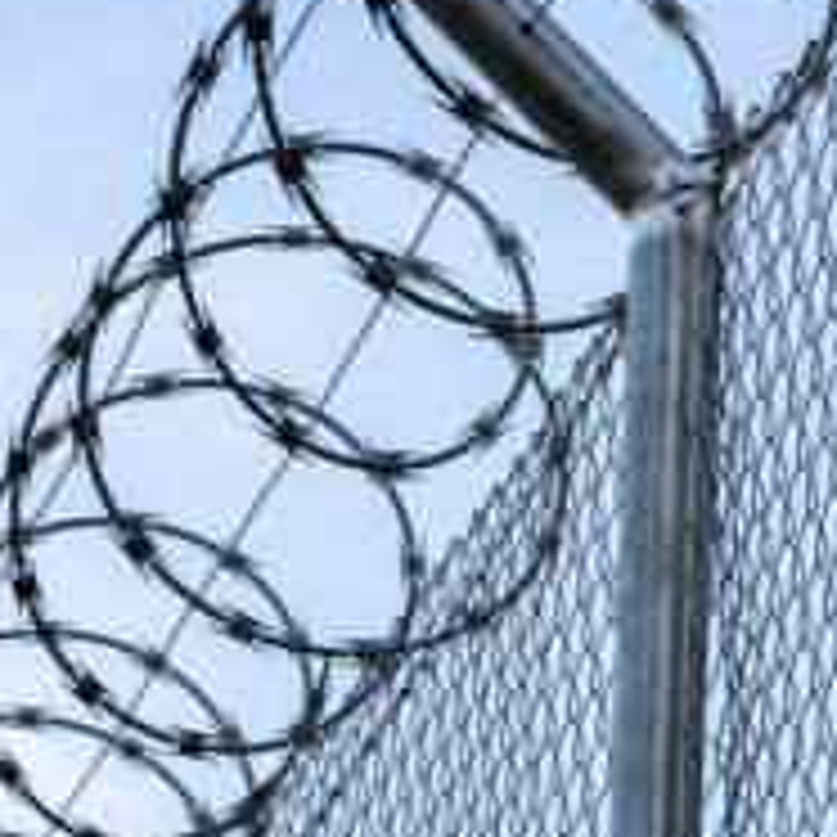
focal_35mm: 404
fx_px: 11052
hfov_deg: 4.3
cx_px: 776
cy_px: 362
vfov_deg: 4.3
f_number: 8
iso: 400
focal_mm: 100
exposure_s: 1/125
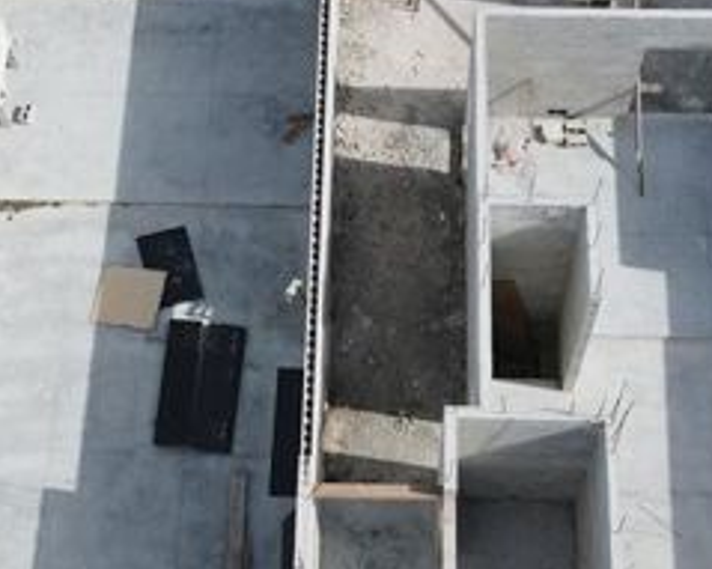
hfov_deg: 27.5
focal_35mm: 69
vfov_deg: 22.1
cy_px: 268
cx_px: 326
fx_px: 1453
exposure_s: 1/800
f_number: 2.8
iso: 100
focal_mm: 4.5
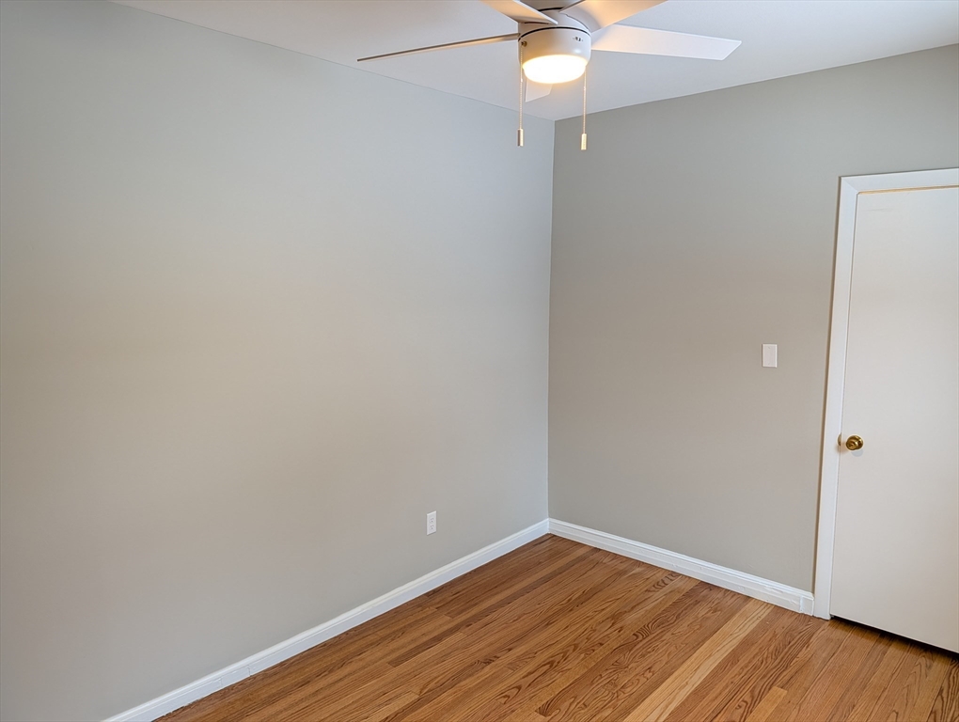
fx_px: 666
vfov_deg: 56.9
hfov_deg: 71.5
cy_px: 361
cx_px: 480
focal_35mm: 24
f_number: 1.68
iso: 21
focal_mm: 6.9
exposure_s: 1/30
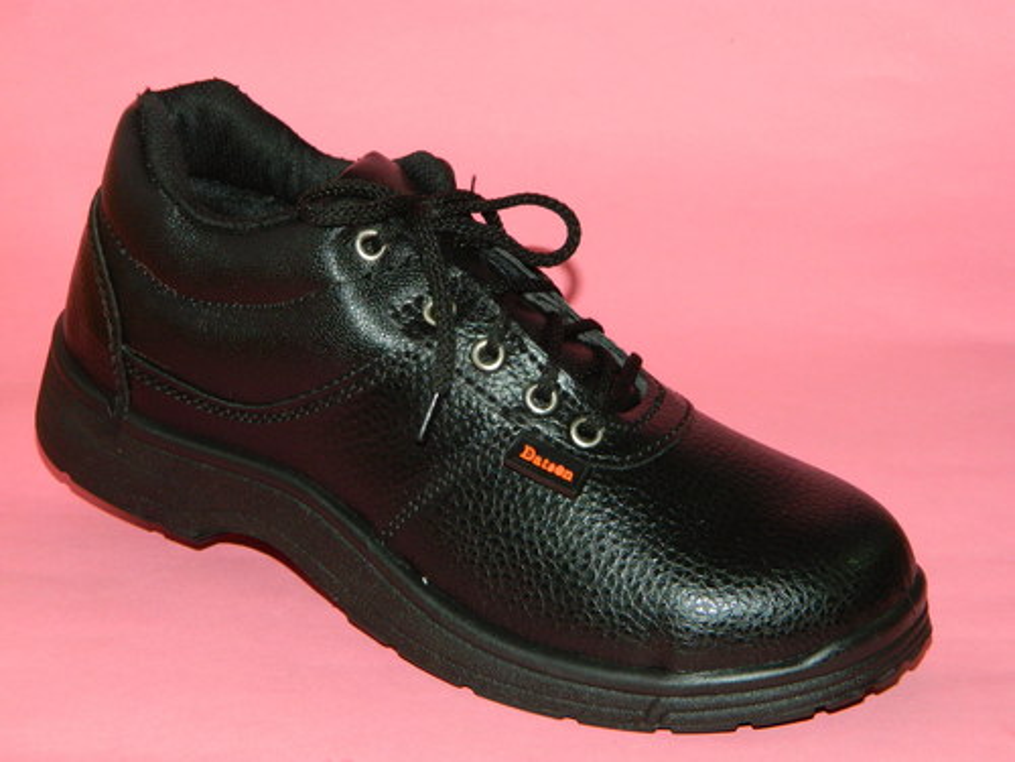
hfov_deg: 23.3
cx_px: 508
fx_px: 2463
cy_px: 381
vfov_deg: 17.6
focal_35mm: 84
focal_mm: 15.1
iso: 200
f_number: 4.2
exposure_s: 1/50
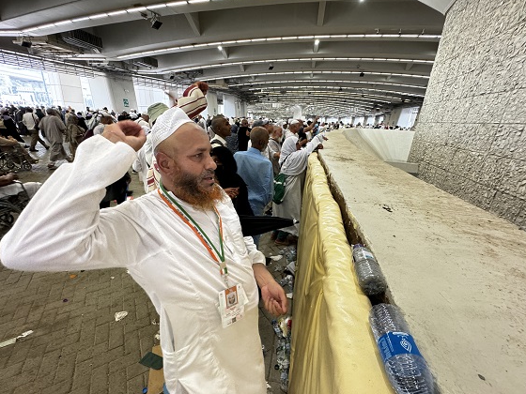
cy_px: 201
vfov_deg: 81.7
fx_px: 228
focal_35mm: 15
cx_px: 265
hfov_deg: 98.2
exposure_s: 1/60
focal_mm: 2.22
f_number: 2.2
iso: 250
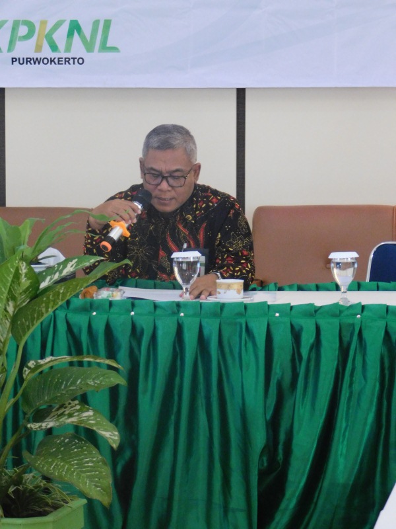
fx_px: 2807
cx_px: 198
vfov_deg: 10.7
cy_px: 264
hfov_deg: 8.1
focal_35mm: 184
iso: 800
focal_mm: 32.7
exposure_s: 1/20
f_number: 5.4
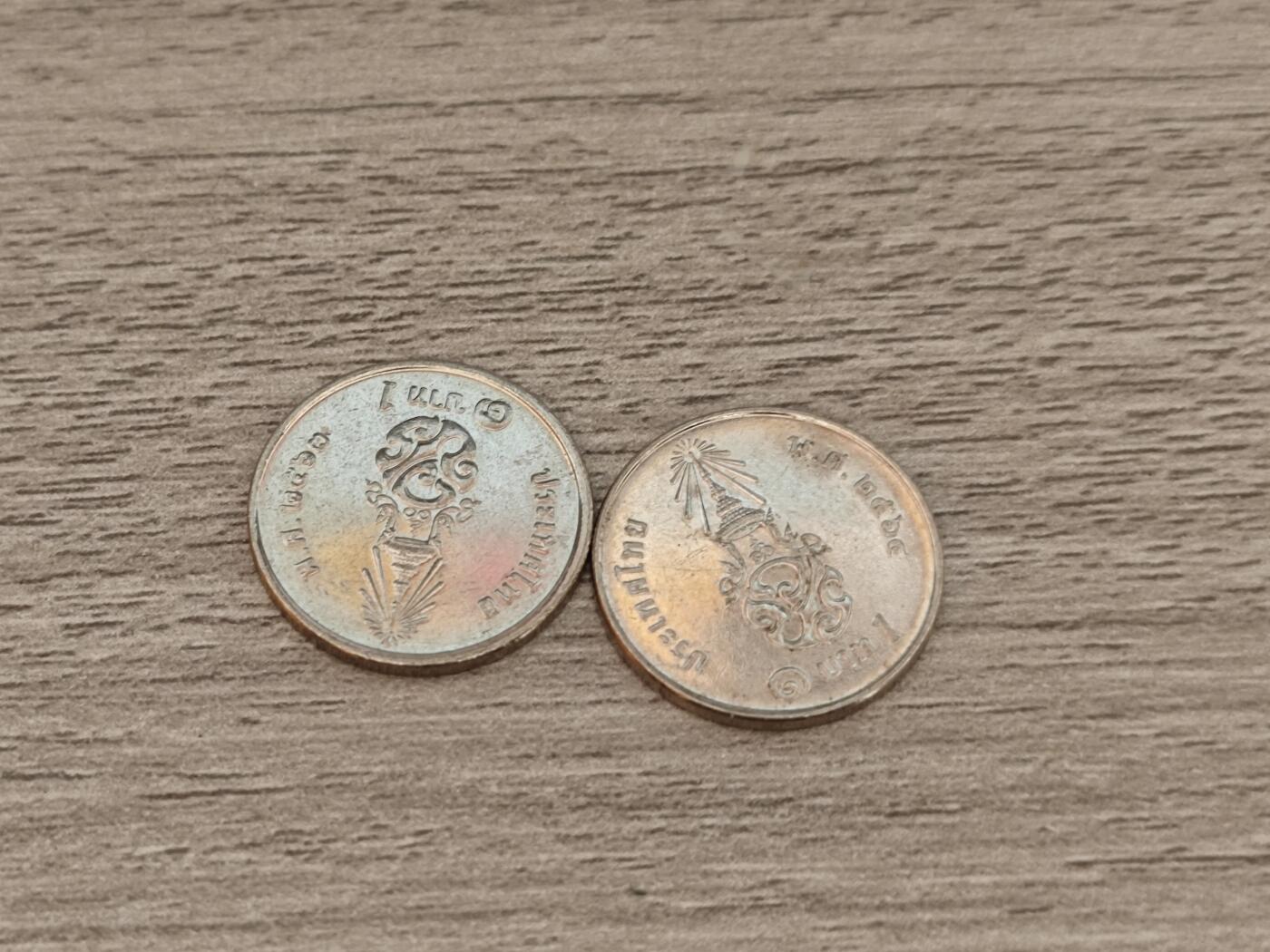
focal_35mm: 75
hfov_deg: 26.0
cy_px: 476
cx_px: 635
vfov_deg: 19.6
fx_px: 2752
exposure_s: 1/50
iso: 500
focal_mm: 8.7
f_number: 1.9
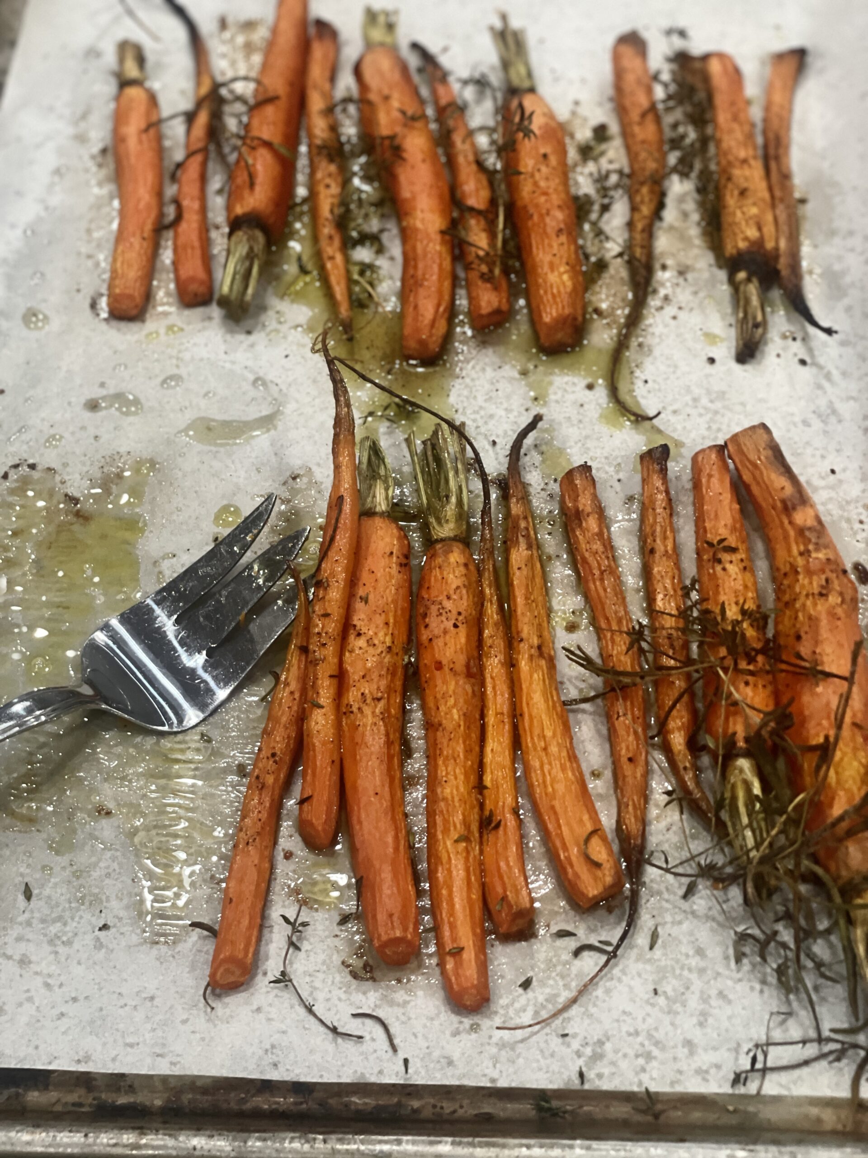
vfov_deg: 36.8
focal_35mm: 52
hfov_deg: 28.0
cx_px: 434
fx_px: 1739
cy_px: 579
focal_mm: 6
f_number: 2
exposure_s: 1/40
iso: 250
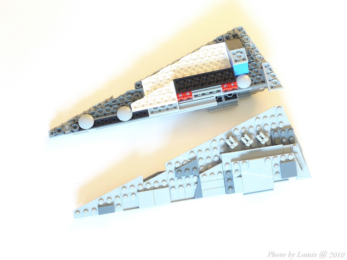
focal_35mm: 57
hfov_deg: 33.8
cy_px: 130
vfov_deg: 25.7
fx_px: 571
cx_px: 174
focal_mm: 12.1
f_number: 4.5
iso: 80
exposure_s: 1.3
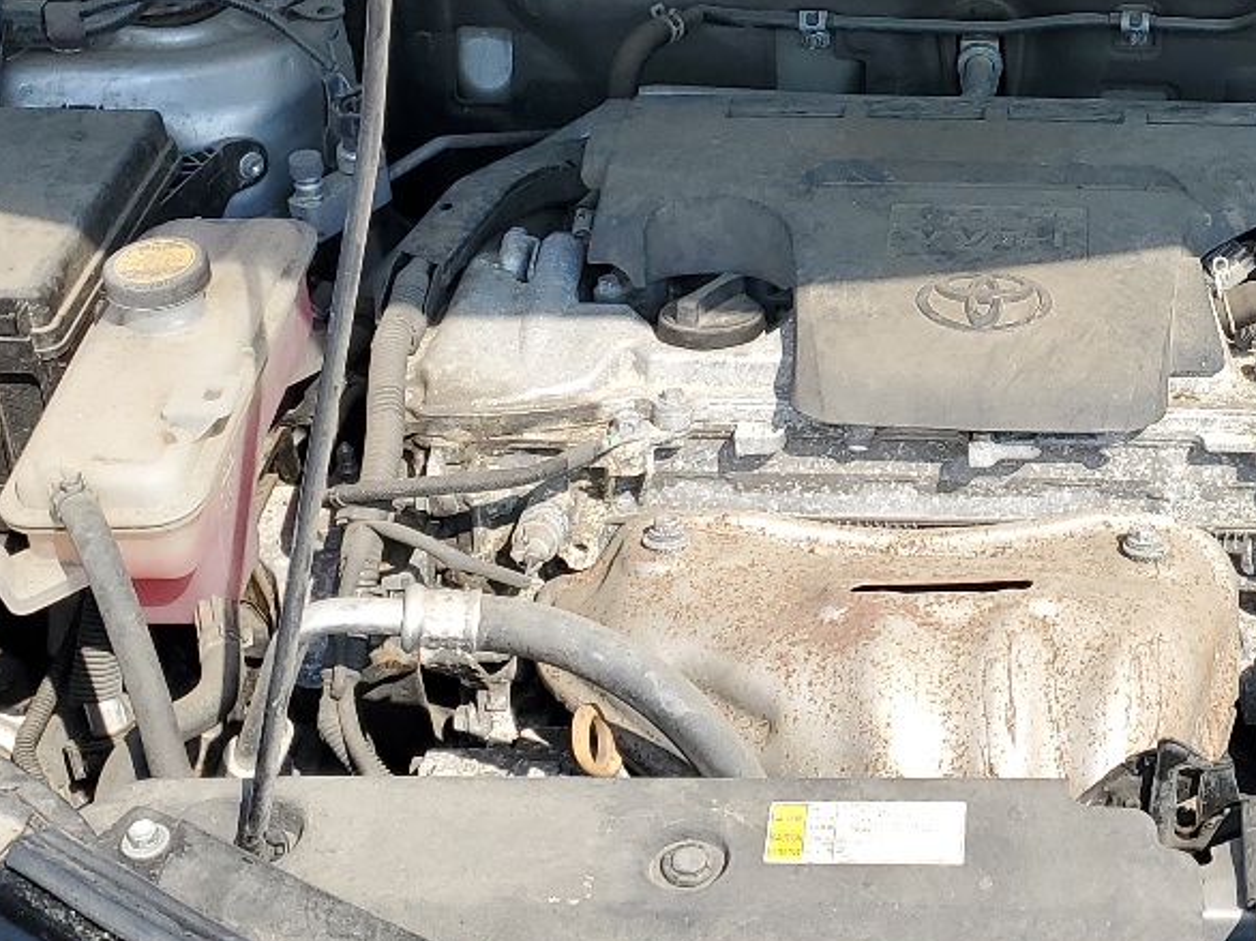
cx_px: 1076
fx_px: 2575
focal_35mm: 71
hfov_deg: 26.7
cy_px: 131
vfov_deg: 20.4
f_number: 1.5
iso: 50
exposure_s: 1/1429
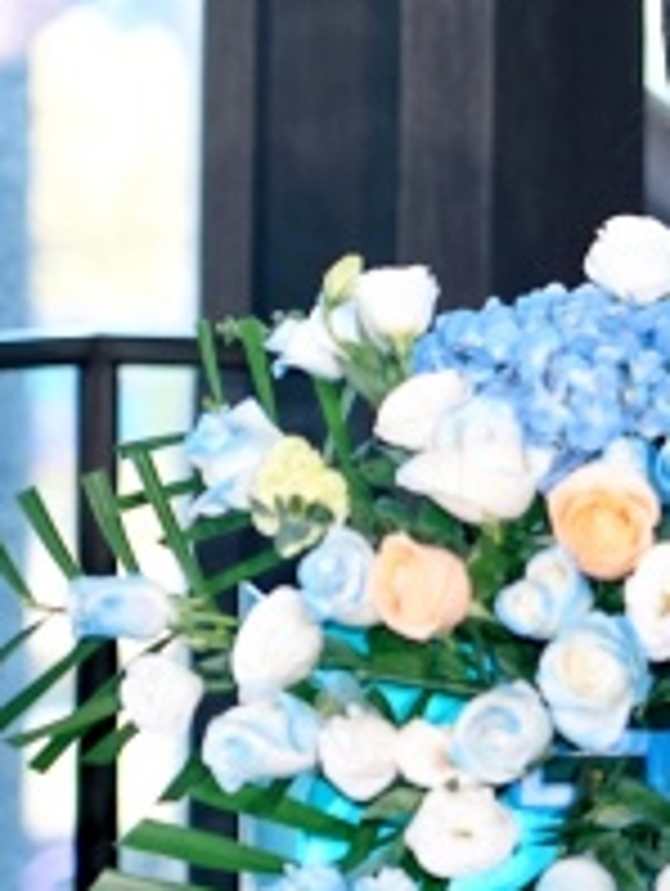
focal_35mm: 381
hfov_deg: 3.9
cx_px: 746
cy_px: 394
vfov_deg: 5.2
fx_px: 9811
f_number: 4
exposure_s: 1/125
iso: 640
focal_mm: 105
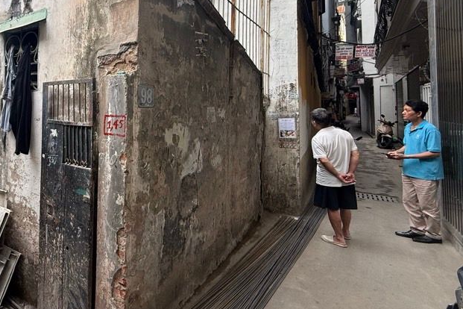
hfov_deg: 68.1
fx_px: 309
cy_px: 99
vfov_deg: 52.0
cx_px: 106
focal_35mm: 24
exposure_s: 1/134
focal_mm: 2.22
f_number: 2.2
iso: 50
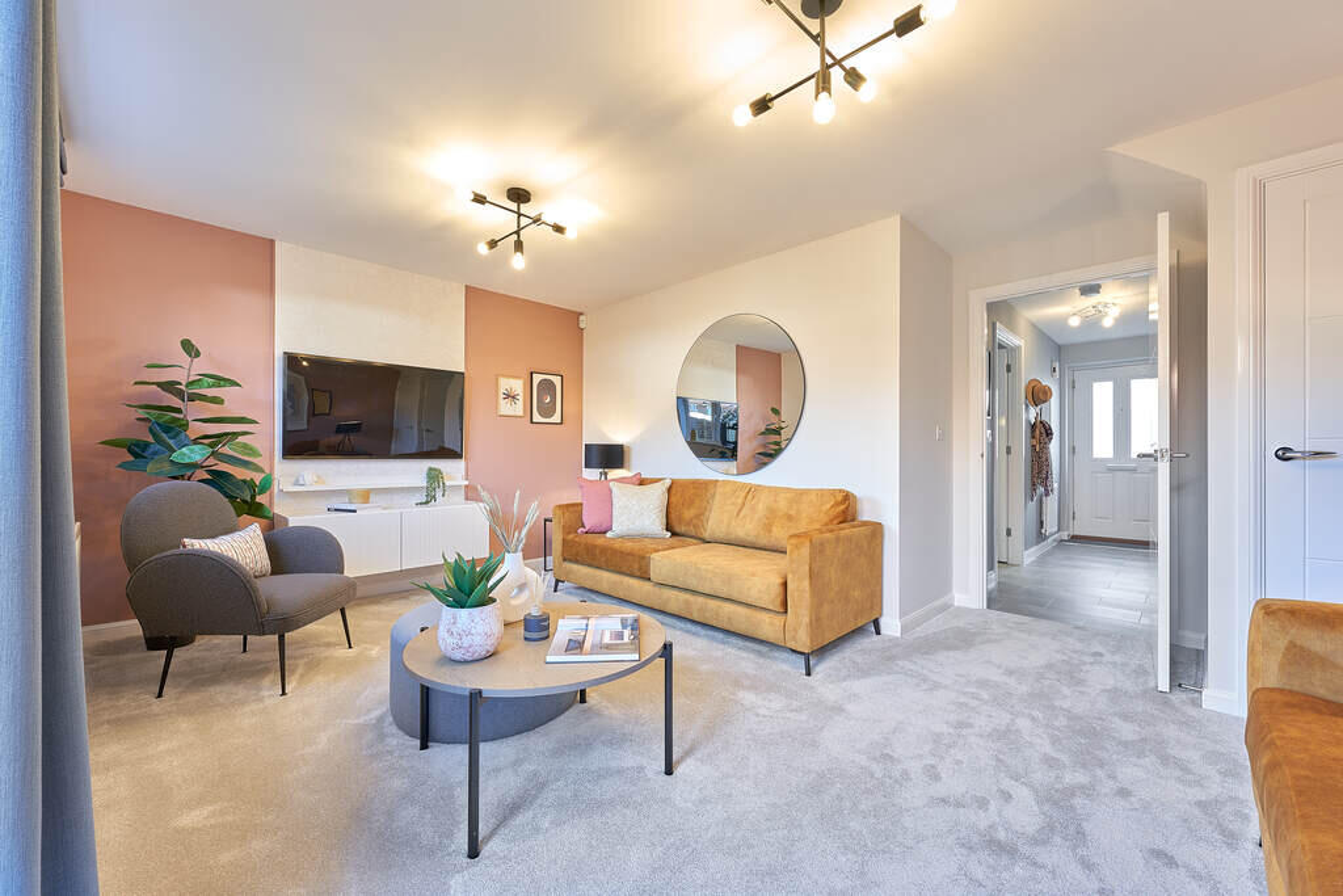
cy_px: 448
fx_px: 522
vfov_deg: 81.2
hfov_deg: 104.2
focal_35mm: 14
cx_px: 672
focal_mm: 14
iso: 100
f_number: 10
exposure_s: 1.6
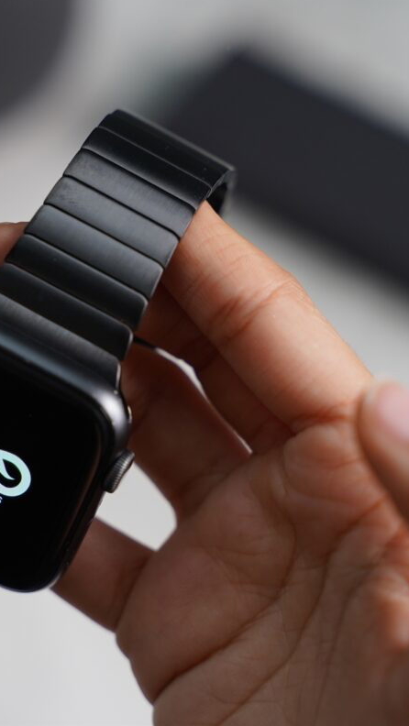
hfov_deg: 10.1
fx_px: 2292
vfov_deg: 18.0
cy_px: 360
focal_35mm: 119
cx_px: 40
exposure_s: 1/80
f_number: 4
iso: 800
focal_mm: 75
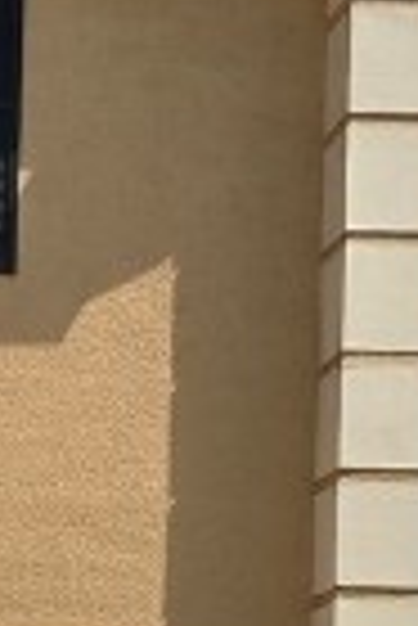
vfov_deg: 11.3
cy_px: 901
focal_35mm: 176
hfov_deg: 7.6
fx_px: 3057
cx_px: -252
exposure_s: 1/1422
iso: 12
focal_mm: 6.3
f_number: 1.7
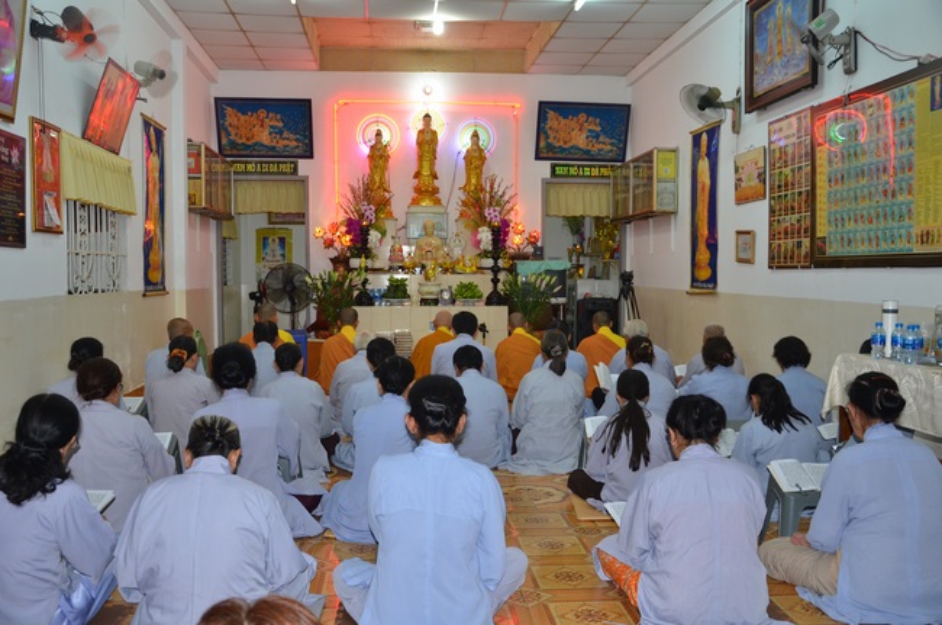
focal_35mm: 36
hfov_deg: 53.2
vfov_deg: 36.7
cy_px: 312
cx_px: 471
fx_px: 940
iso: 640
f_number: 4.5
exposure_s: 1/60
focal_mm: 24
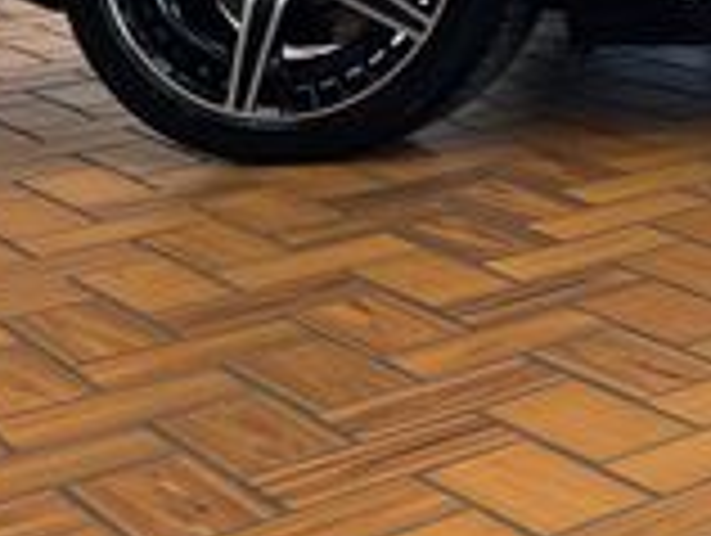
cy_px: -338
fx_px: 2160
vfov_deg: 13.1
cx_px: 1233
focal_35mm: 105
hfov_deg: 16.1
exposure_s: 1/180
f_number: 1.6
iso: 32
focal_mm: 4.2
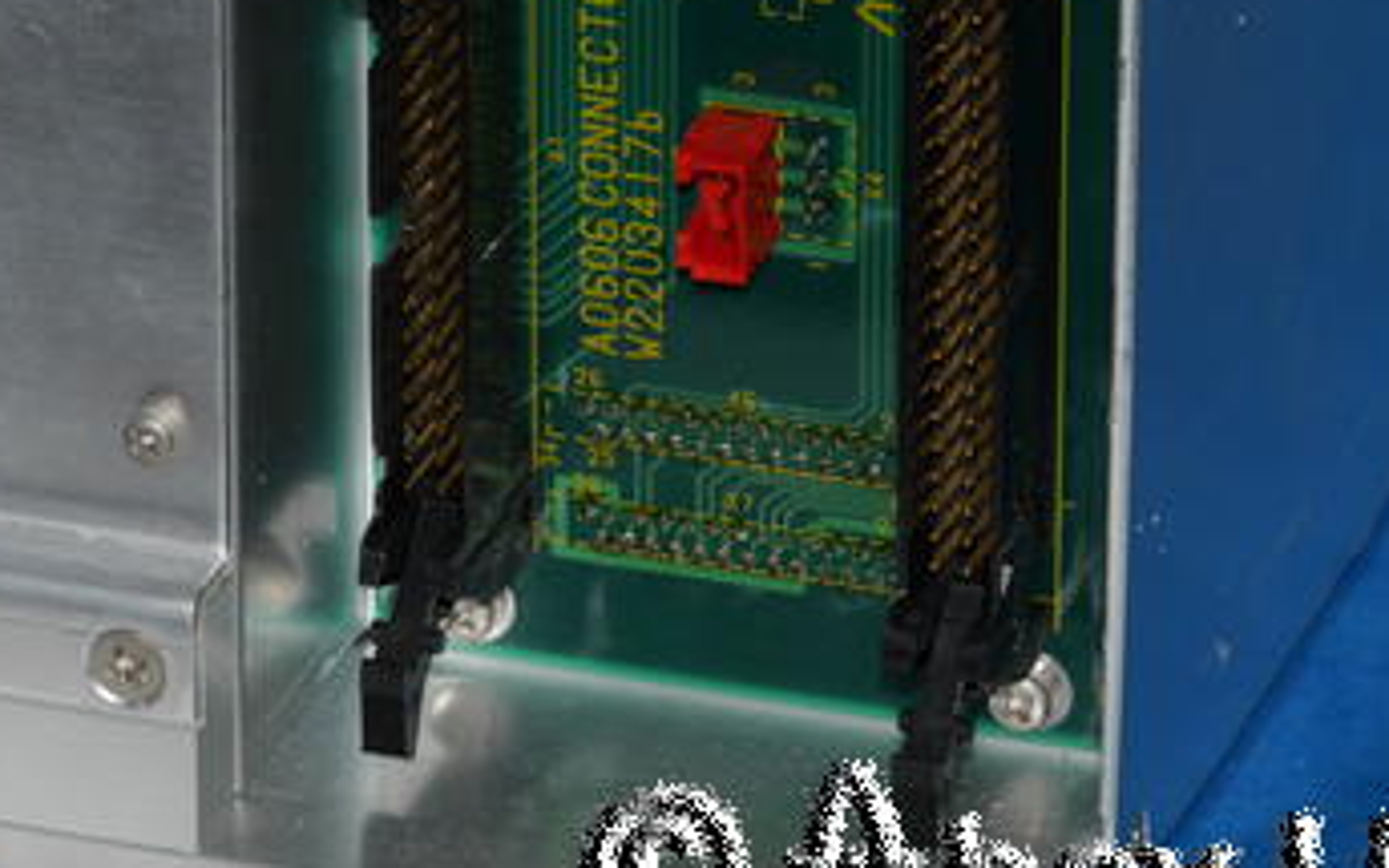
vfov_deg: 3.8
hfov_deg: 6.1
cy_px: 384
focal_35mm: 345
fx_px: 13060
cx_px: 755
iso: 400
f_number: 16
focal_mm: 140
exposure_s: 1/30
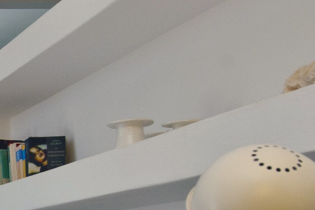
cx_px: -256
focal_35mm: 102
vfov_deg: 12.9
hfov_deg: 16.6
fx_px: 892
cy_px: 283
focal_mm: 16
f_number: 7.1
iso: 400
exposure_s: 1/500
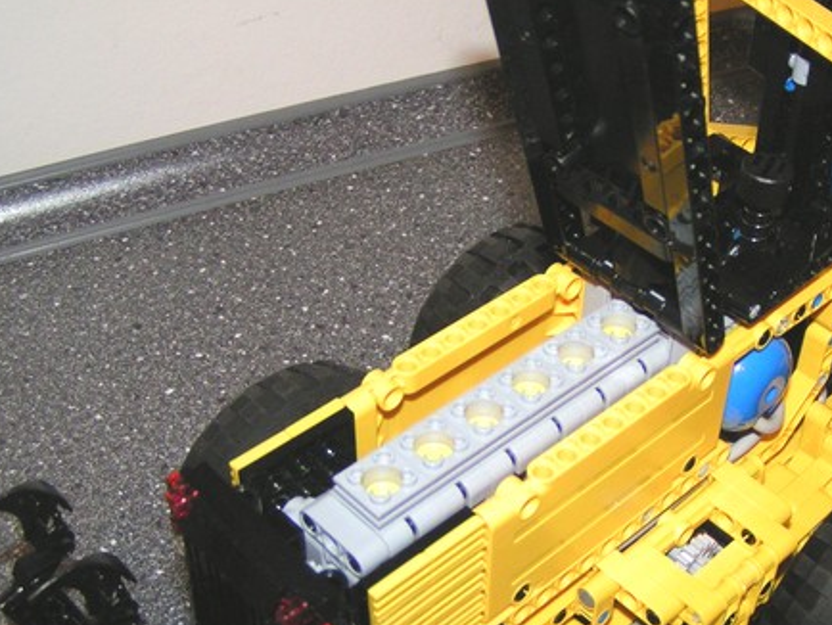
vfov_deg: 26.1
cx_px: 558
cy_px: 347
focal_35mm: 56
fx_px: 1347
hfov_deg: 34.0
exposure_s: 1/40
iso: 200
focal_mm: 5.8
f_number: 2.8
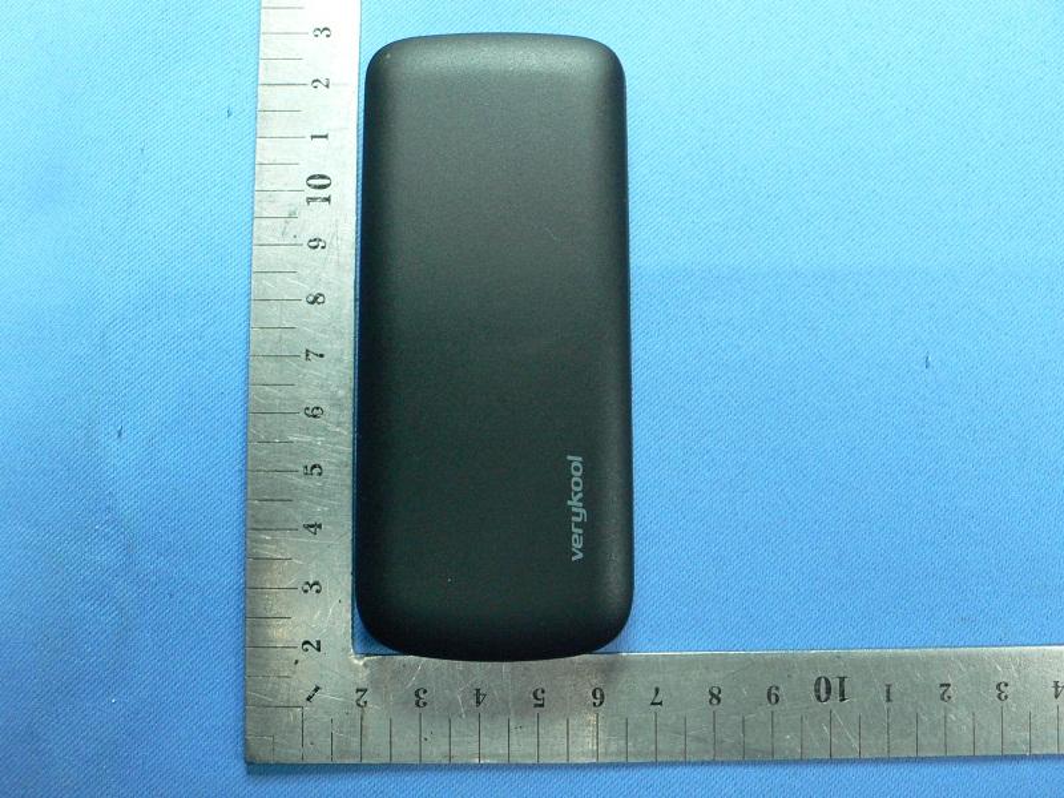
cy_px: 399
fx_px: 1045
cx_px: 532
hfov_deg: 54.0
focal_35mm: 34
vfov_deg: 41.8
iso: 200
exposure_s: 1/20
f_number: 2.8
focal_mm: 6.3
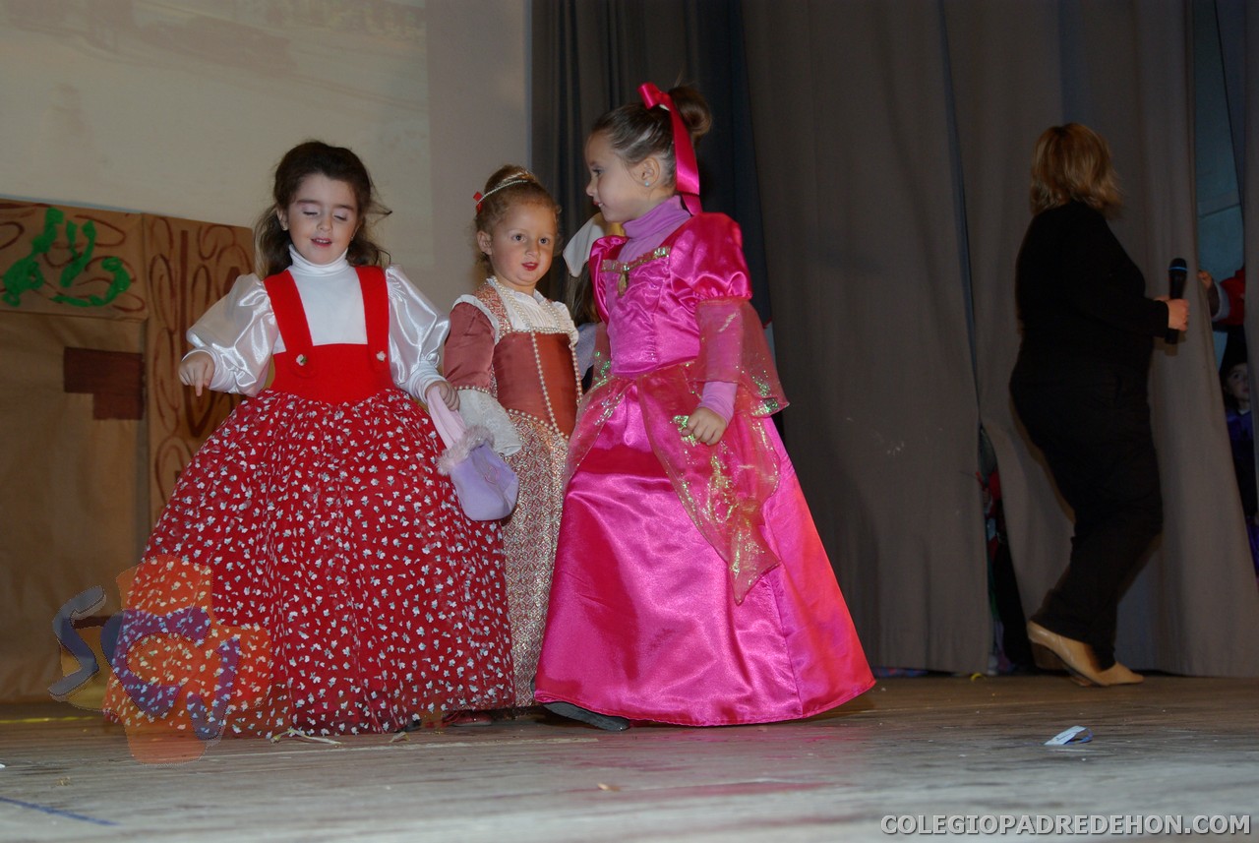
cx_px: 630
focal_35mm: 50
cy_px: 422
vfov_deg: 27.3
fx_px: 1733
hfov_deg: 39.9
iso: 400
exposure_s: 1/45
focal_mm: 33
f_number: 5.6
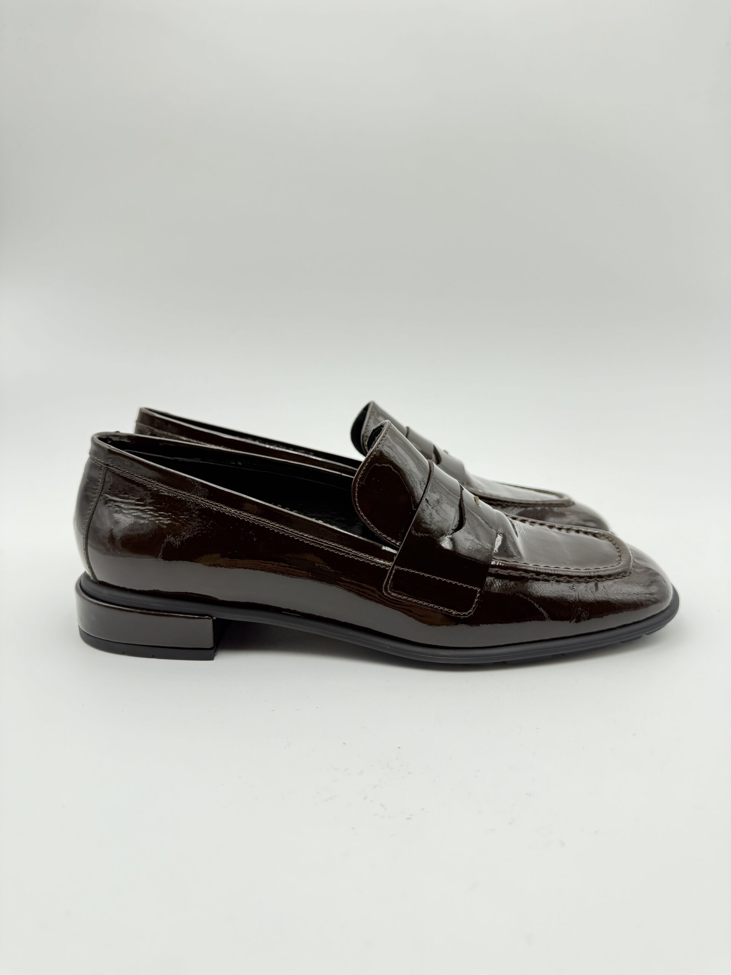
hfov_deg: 56.8
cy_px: 488
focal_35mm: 24
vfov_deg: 71.6
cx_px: 366
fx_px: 676
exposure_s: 1/290
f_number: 1.78
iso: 80
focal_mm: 6.76
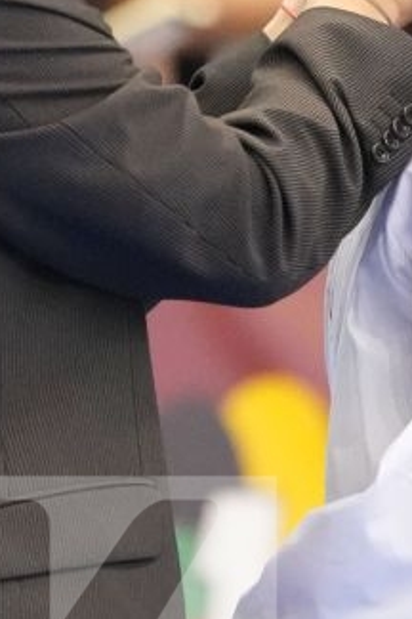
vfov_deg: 1.9
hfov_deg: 1.2
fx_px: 19088
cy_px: -29
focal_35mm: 1112
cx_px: 99
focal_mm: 200
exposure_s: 1/1000
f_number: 2.8
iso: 10000
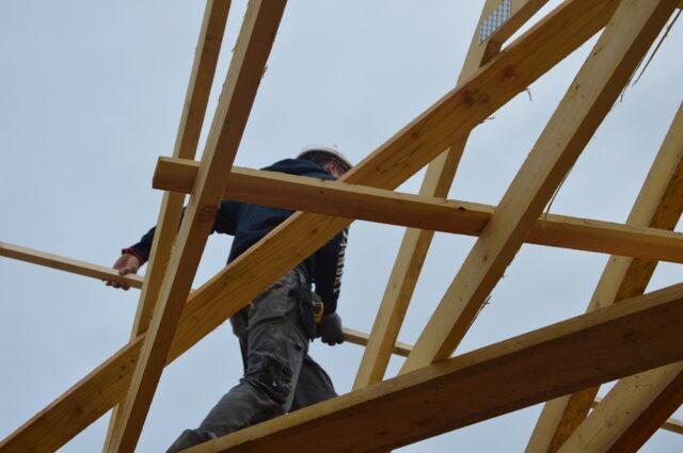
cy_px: 226
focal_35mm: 57
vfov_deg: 23.7
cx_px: 342
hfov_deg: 35.1
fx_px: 1080
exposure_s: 1/250
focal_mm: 38
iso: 100
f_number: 8
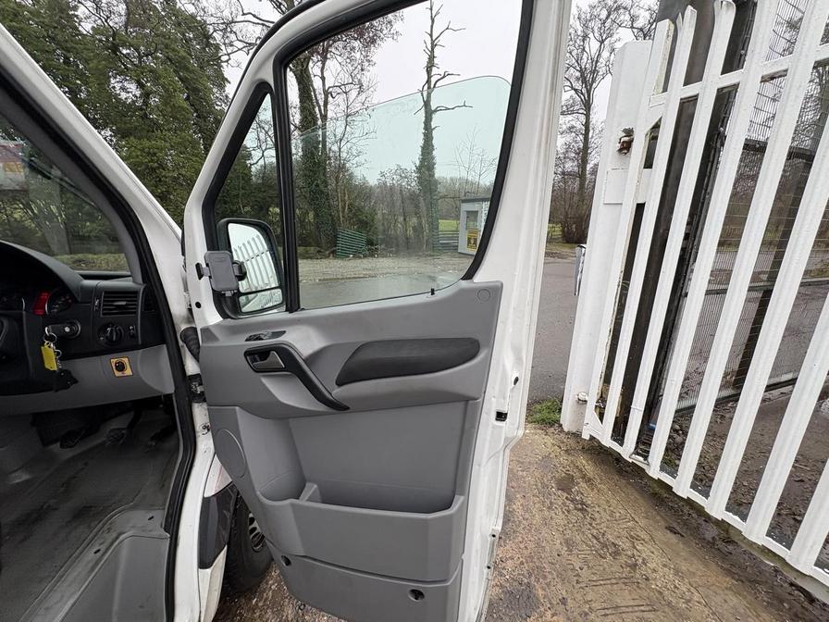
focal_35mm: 14
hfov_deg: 102.1
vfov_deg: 85.7
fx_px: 335
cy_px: 311
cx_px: 414
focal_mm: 2.22
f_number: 2.2
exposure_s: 1/99
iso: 80
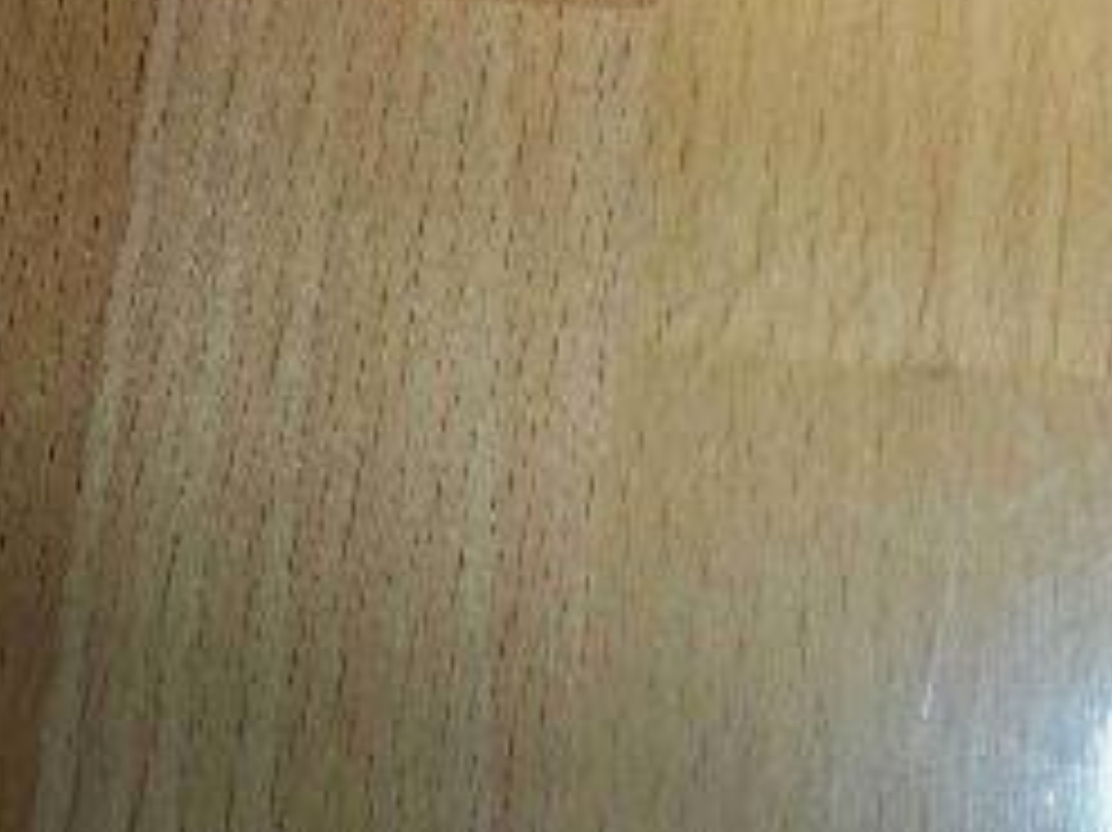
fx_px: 2729
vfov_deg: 16.8
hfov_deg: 22.7
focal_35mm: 85
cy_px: -67
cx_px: 882
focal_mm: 6.3
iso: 200
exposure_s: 1/30
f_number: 3.1
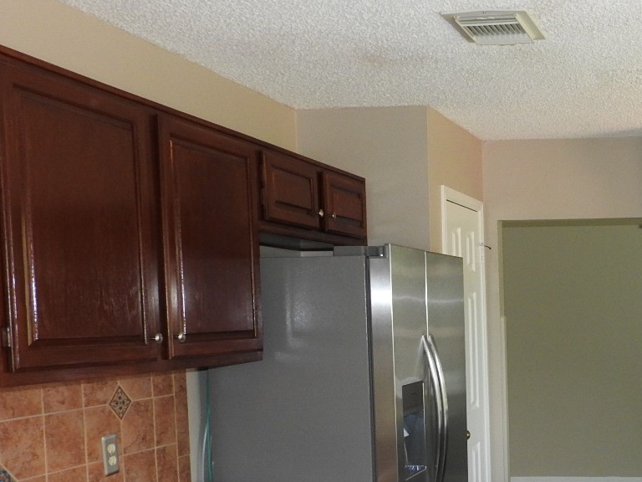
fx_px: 927
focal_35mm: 50
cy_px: 386
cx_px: 635
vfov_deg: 28.5
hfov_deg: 34.8
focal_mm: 4.3
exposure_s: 1/30
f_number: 4.8
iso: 200
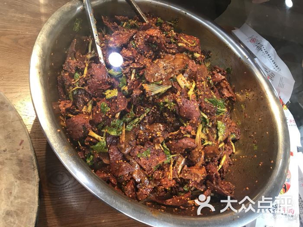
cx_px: 152
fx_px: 245
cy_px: 114
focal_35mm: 28
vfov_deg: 49.7
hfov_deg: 63.4
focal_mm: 3.99
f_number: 1.8
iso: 32
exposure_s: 1/33
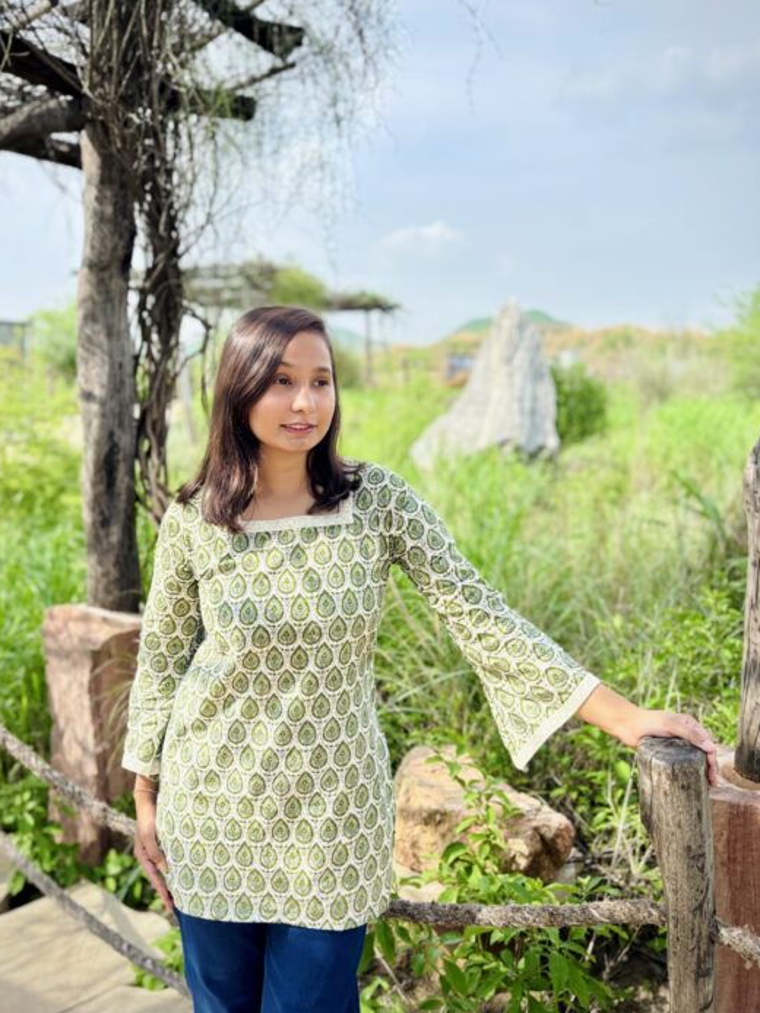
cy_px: 456
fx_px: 878
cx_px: 339
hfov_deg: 46.7
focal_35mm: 30
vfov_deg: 59.8
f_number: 1.6
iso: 50
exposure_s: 1/1812
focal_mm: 5.96
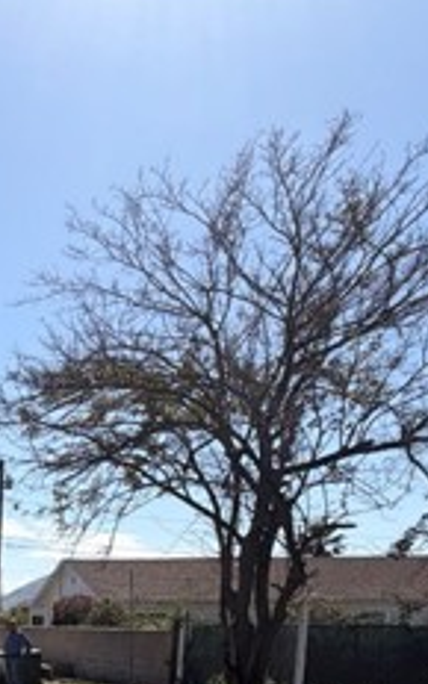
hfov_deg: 23.0
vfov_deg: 41.9
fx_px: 765
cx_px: -266
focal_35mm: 41
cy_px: 681
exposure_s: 1/1087
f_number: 2.2
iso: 20
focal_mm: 2.22
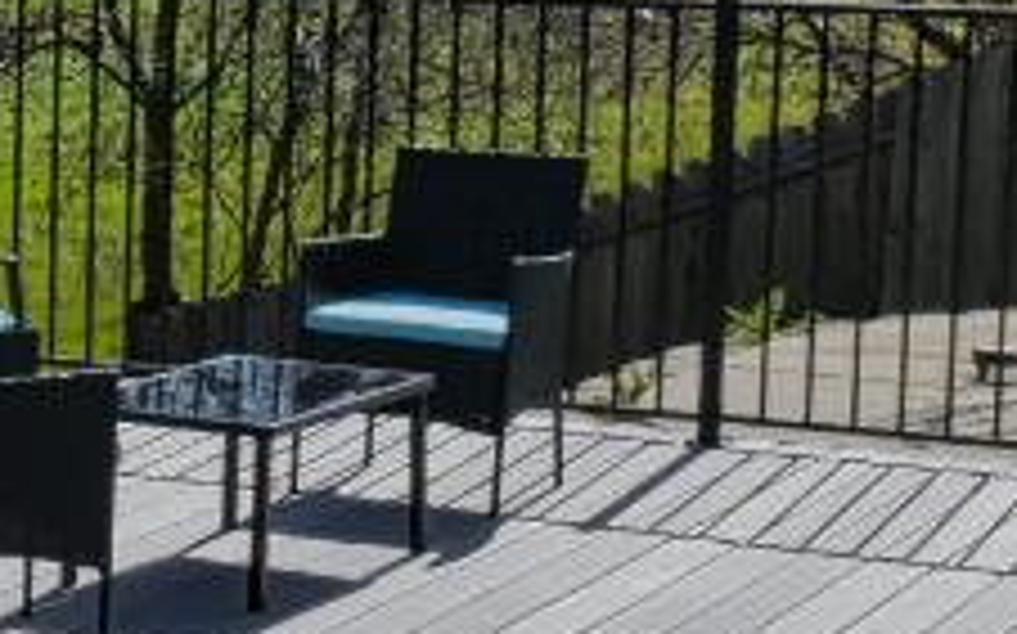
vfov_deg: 8.4
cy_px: 384
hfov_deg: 12.4
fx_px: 4294
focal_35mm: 155
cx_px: -770
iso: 100
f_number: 10
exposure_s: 1/320
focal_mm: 11
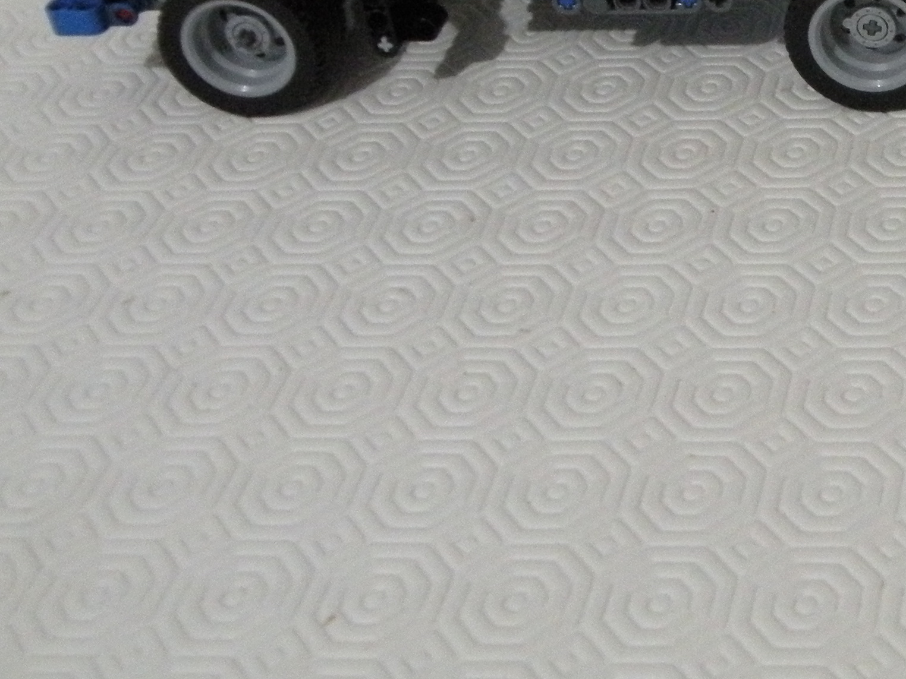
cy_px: -99
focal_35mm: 79
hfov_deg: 22.8
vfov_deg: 17.9
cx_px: 1080
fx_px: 2068
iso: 400
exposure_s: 1/15.3
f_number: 3.2
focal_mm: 5.8
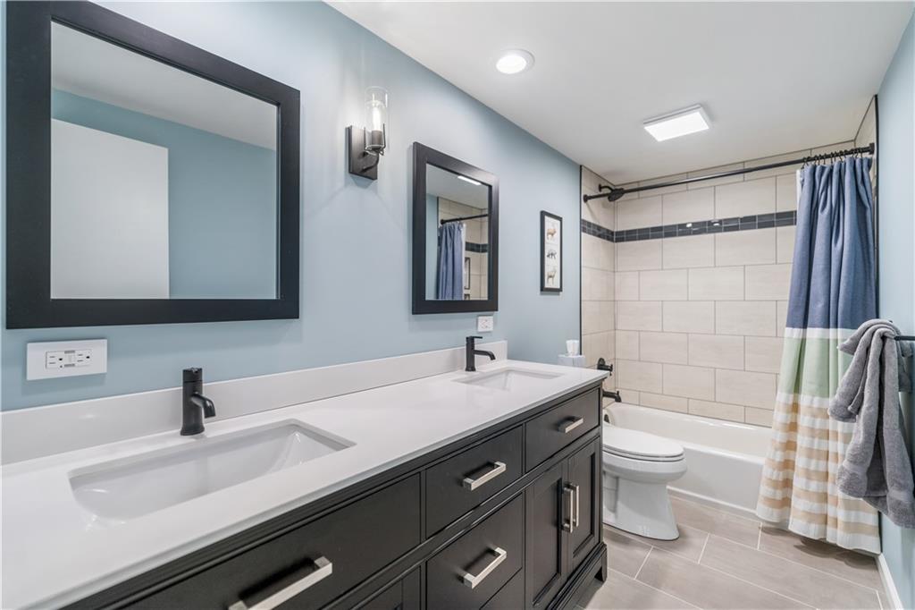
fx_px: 381
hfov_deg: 100.4
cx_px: 458
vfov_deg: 77.3
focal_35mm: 15
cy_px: 305
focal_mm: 15
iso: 320
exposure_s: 1/30
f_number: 2.8
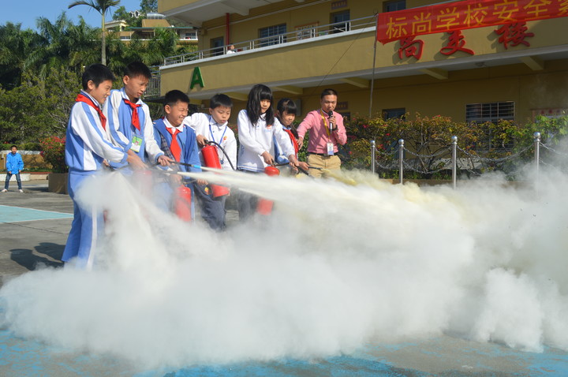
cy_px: 188
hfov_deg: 57.3
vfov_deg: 39.9
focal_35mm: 33
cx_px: 284
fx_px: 520
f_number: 9
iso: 100
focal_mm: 22
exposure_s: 1/320
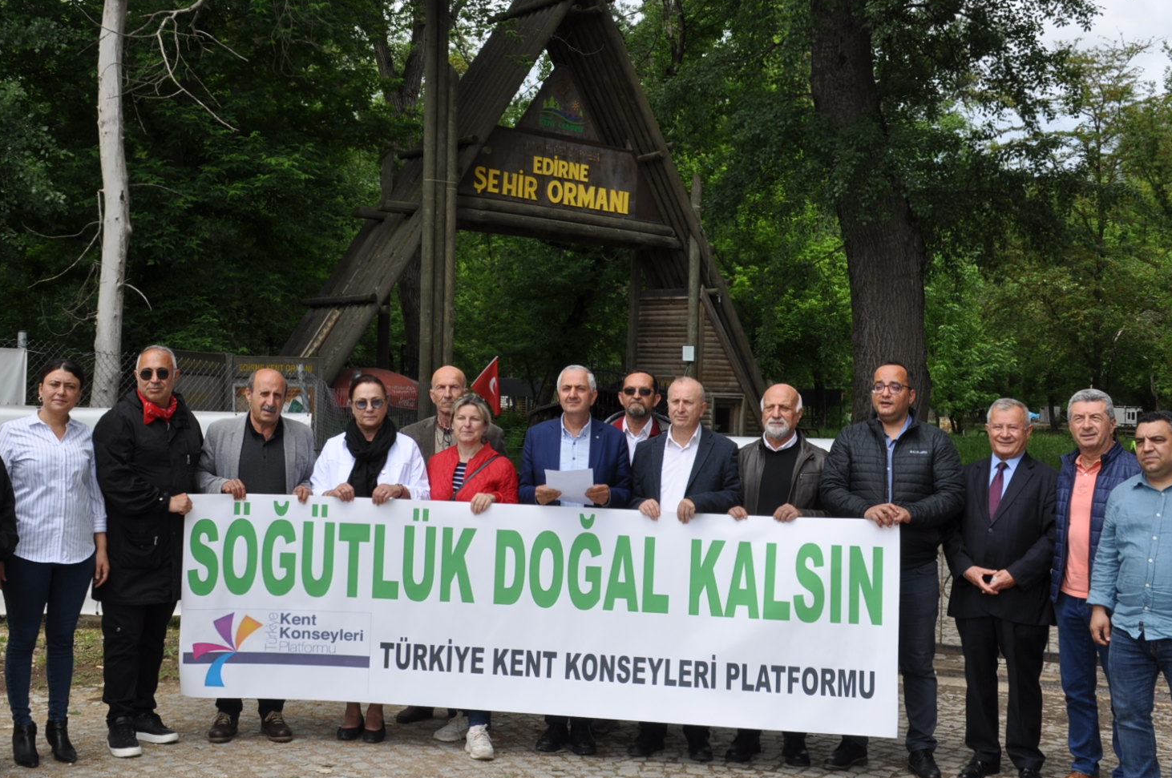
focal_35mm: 44
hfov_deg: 44.5
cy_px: 329
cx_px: 548
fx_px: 1431
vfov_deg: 30.4
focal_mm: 20
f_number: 11
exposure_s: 1/200
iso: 200
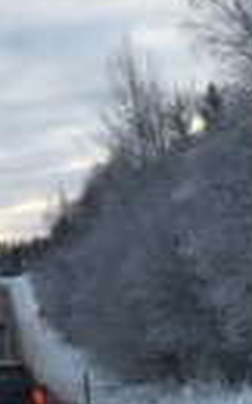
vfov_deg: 16.5
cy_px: 106
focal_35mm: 126
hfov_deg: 10.4
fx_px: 1388
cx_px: 79
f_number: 2.2
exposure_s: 1/339
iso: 25
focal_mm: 4.15
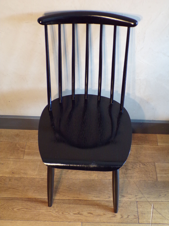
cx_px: 84
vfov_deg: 50.1
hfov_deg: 38.7
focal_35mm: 37
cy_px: 113
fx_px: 241
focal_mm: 6.6
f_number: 3.3
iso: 354
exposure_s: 1/17
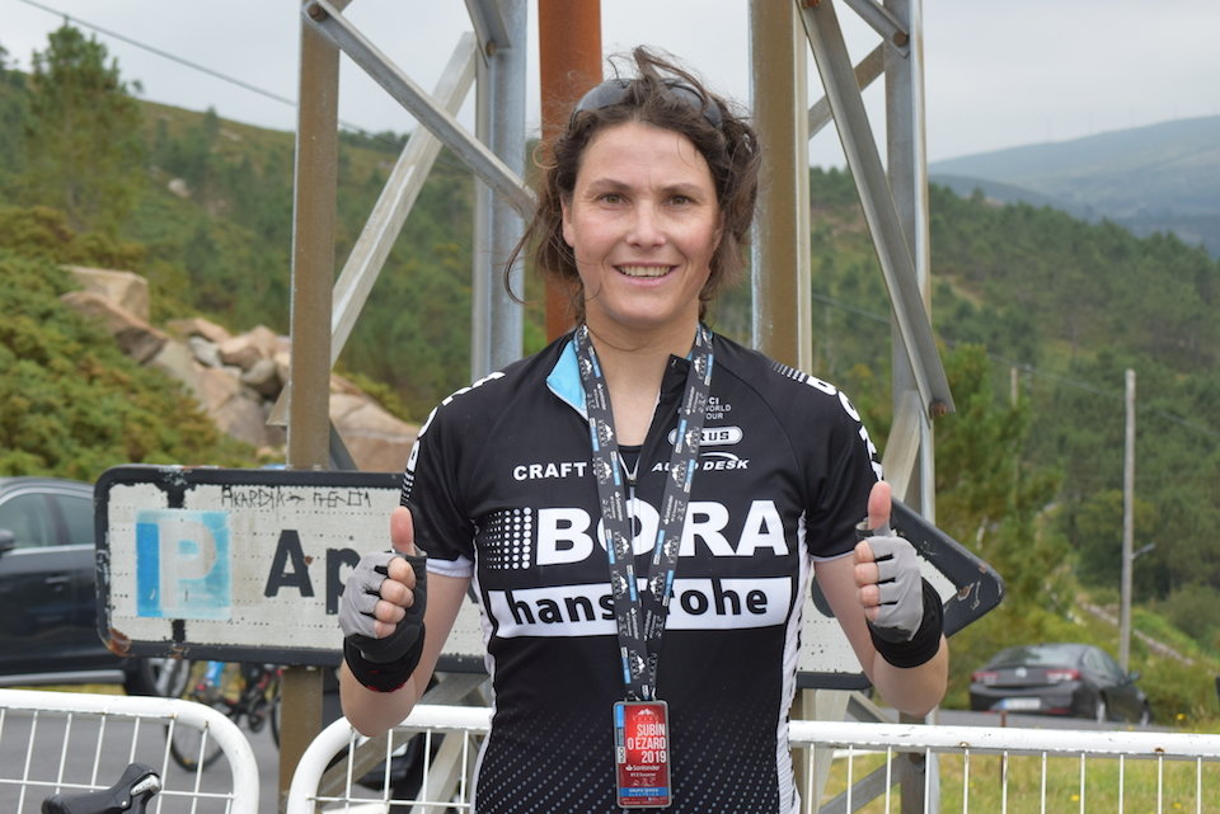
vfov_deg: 16.6
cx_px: 610
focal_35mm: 82
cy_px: 407
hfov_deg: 24.6
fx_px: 2797
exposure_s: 1/250
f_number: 8
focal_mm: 55
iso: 400
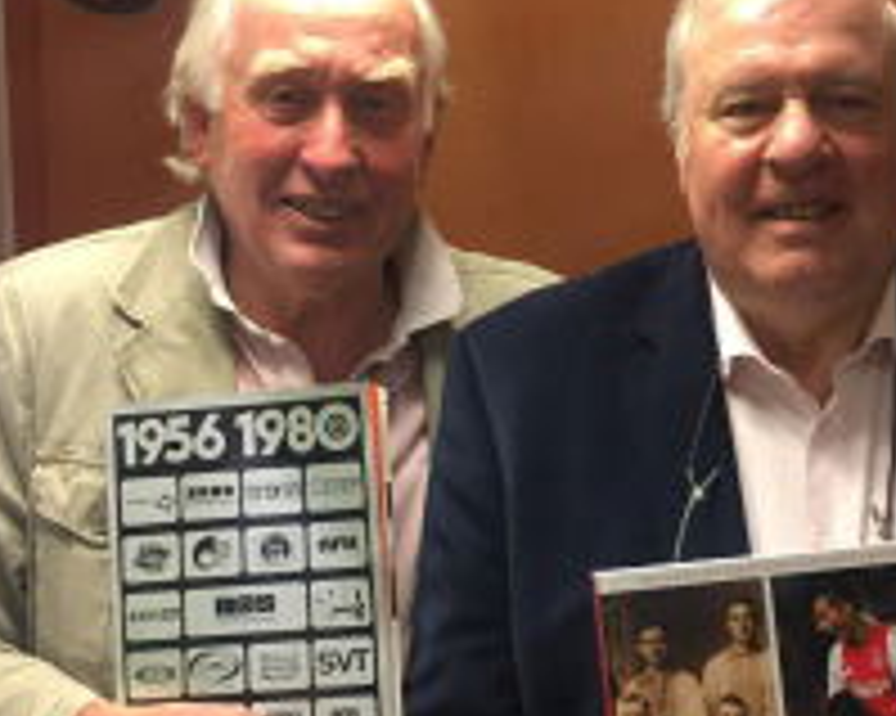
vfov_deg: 21.5
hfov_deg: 26.7
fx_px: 1882
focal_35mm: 71
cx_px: 563
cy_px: 390
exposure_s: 1/33
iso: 100
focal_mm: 4.15
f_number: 2.2
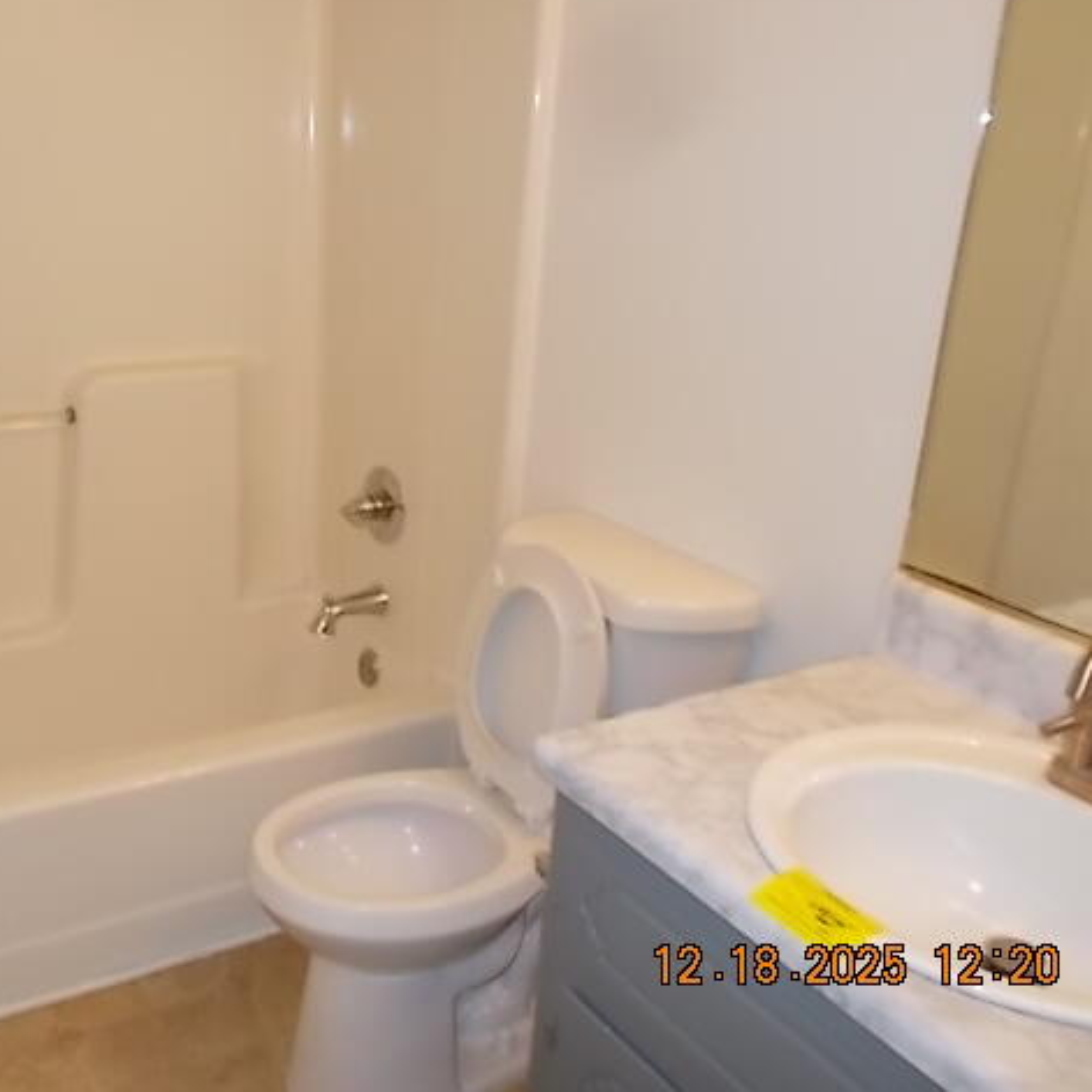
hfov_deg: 45.5
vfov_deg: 46.0
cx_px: 392
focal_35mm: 36
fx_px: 1285
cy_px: 540
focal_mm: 5.3
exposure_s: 1/25
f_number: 3.4
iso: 200
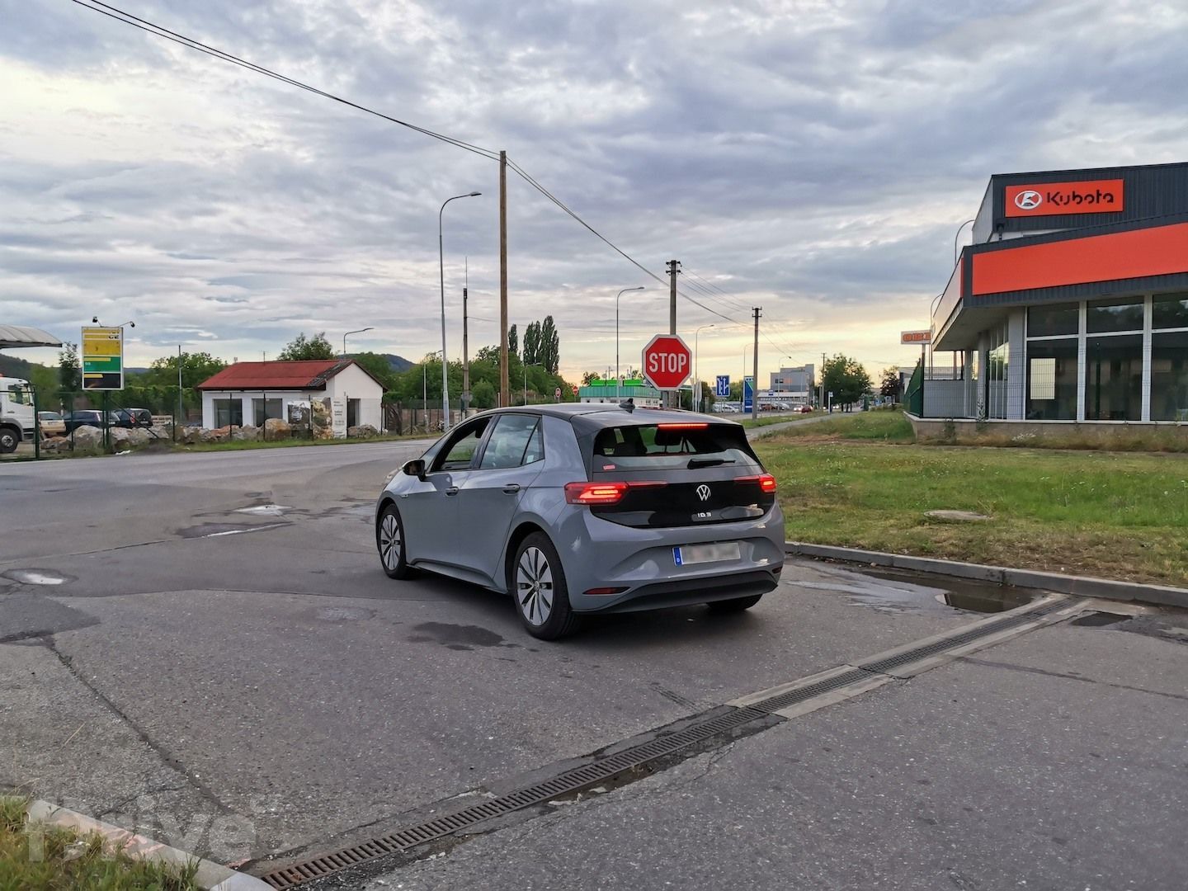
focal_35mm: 26
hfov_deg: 67.3
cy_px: 446
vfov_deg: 53.1
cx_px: 594
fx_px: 892
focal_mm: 4.66
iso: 50
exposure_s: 1/279
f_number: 1.4
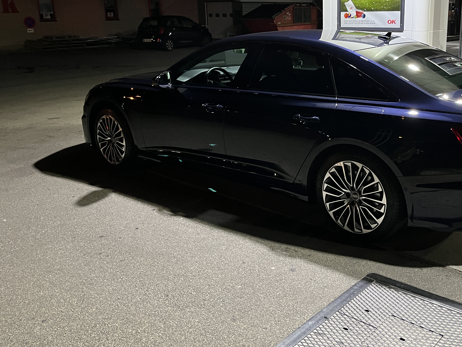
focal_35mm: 37
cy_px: 124
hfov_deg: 49.1
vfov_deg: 38.3
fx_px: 494
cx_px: 314
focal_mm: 5.1
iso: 500
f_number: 1.6
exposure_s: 1/33
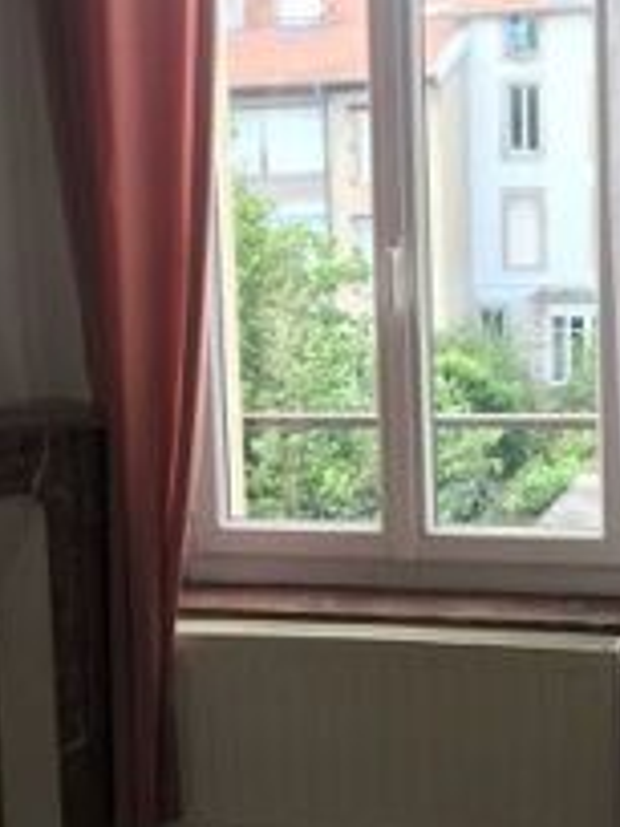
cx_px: 178
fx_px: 2173
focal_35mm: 91
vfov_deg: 21.5
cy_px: 446
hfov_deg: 16.2
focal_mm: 4.15
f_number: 2.2
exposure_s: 1/50
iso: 25
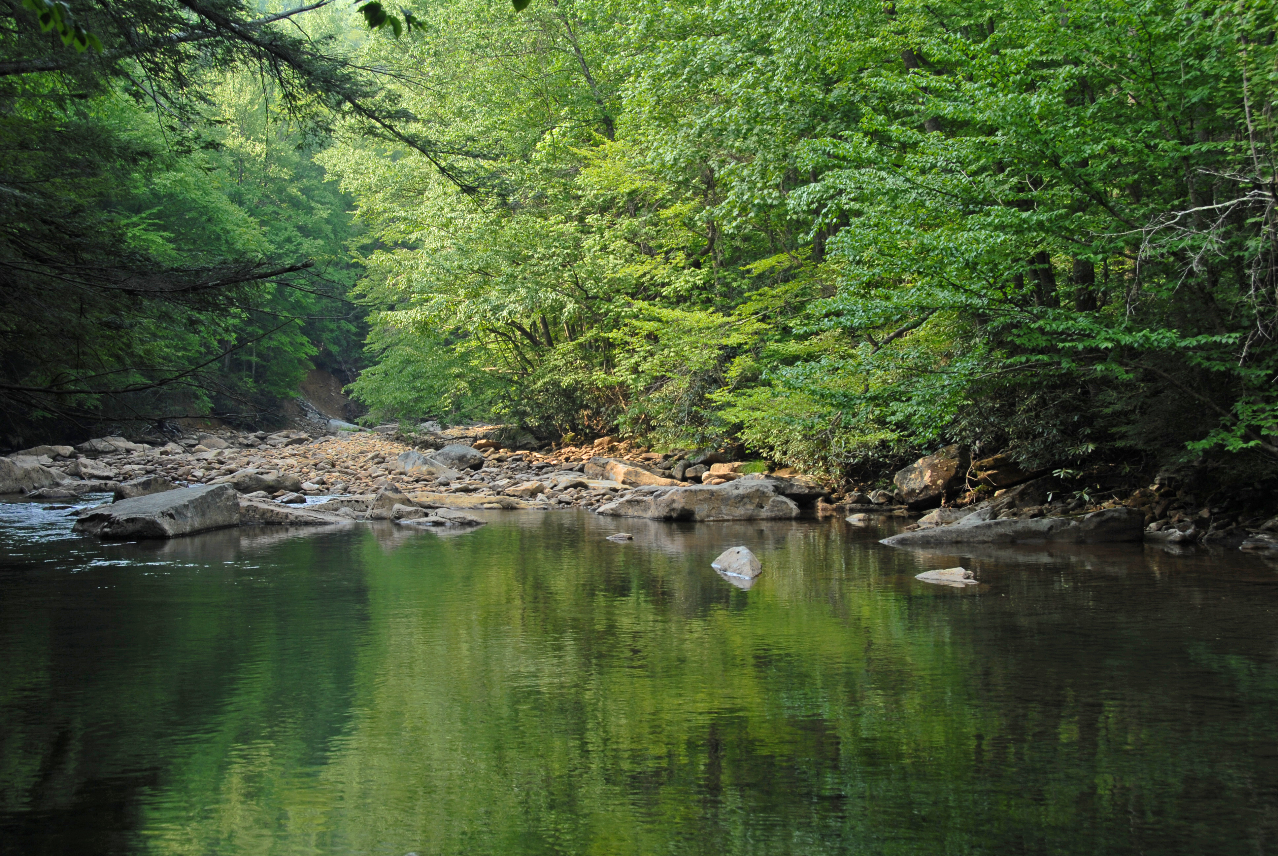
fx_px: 1706
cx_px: 639
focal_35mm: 48
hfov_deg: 41.1
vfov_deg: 28.2
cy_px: 428
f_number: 8
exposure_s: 1/15
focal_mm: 32
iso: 100
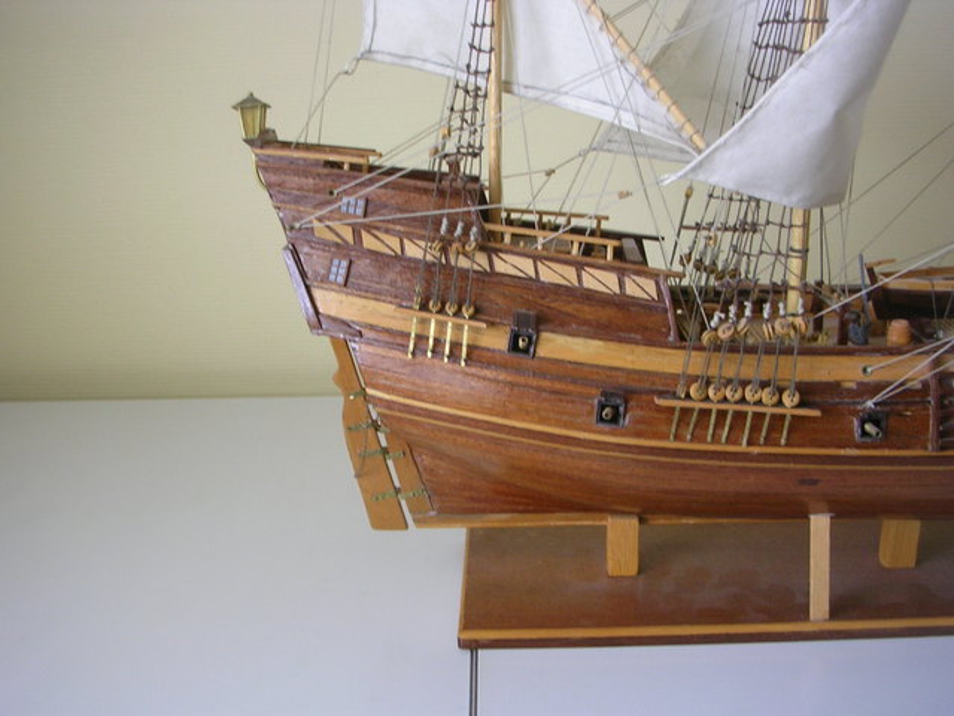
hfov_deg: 45.8
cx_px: 477
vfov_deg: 35.1
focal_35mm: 41
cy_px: 358
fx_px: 1130
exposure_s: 1/5.8
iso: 64
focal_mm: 6.2
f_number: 2.9
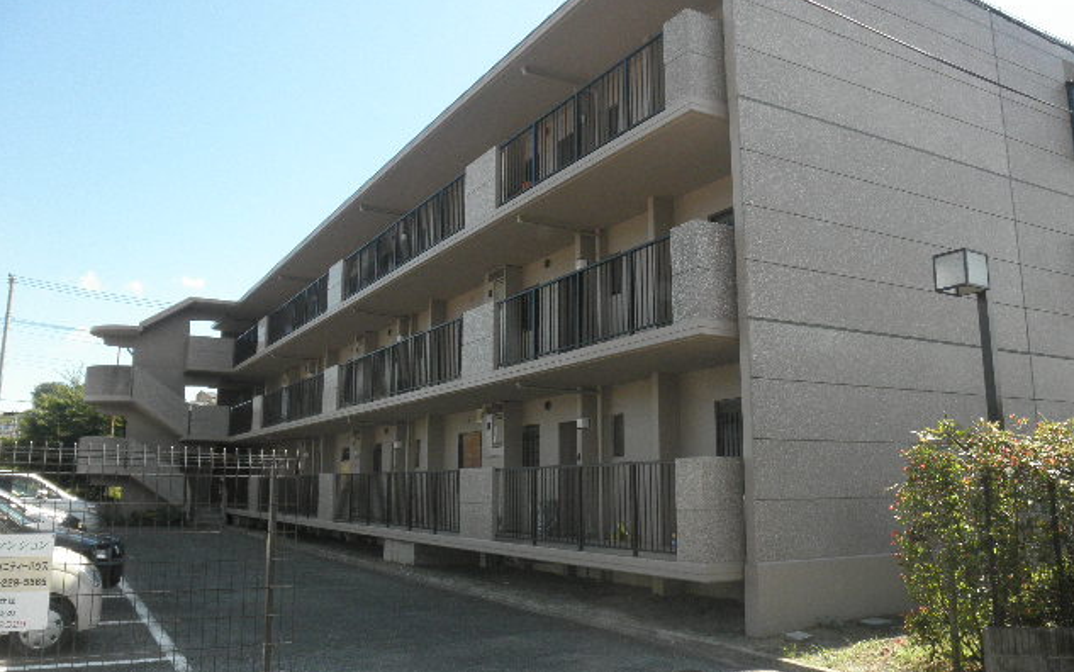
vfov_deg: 41.8
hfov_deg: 62.9
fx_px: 878
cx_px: 536
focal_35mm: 30
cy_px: 304
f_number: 3
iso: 64
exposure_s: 1/500
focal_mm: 5
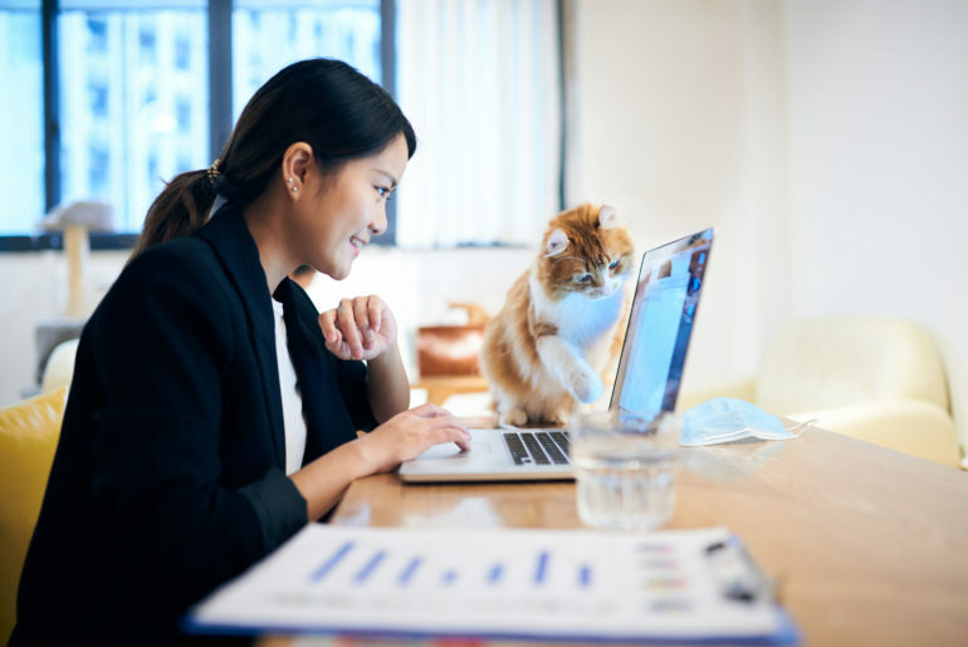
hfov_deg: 54.4
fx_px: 942
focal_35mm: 35
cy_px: 324
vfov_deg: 37.9
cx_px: 484
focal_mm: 35
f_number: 1.8
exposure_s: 1/100
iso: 500
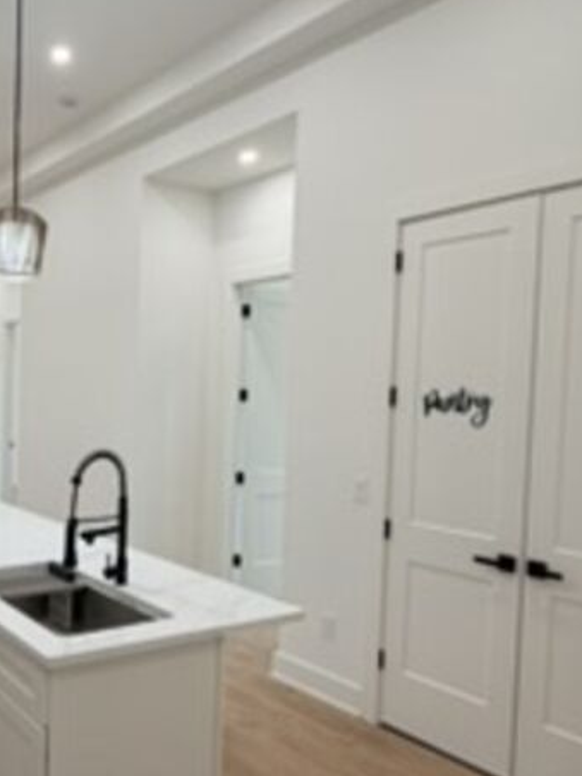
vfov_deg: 58.2
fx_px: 695
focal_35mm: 31
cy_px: 426
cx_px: 64
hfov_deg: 41.9
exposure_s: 1/120
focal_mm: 2.22
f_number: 2.2
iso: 160
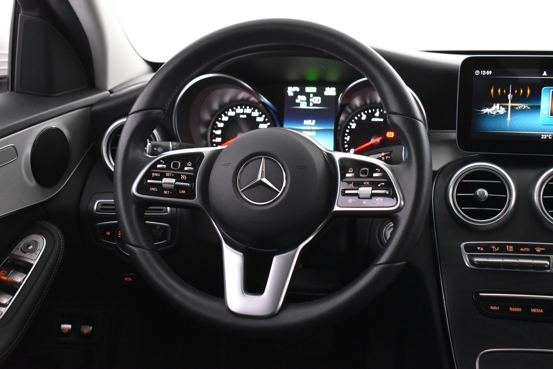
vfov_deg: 28.9
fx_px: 714
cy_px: 184
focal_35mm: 46
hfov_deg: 42.3
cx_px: 276
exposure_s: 1/20
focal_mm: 31
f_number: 4.2
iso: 3200
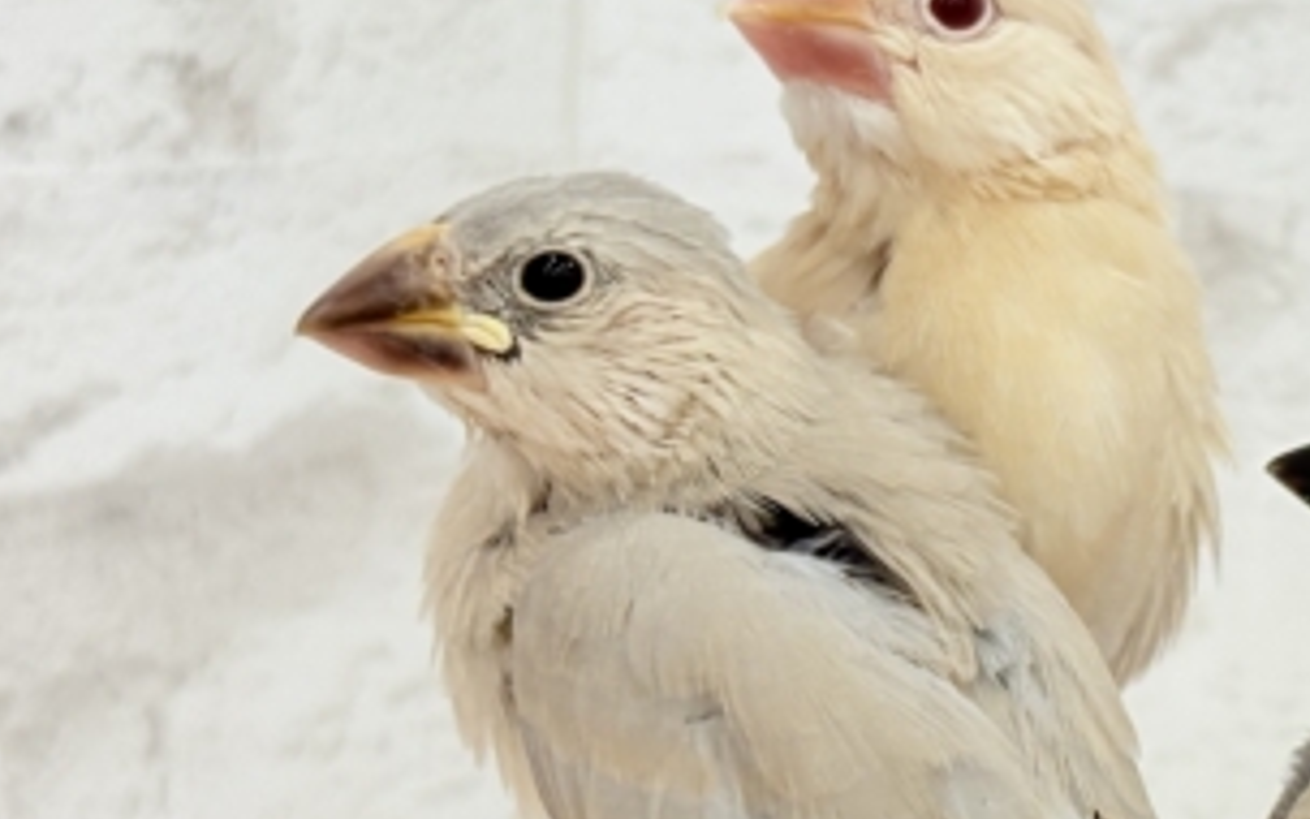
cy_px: 642
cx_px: 1319
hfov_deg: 17.5
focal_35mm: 116
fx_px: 4141
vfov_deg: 11.3
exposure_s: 1/100
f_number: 1.6
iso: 100
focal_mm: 5.96
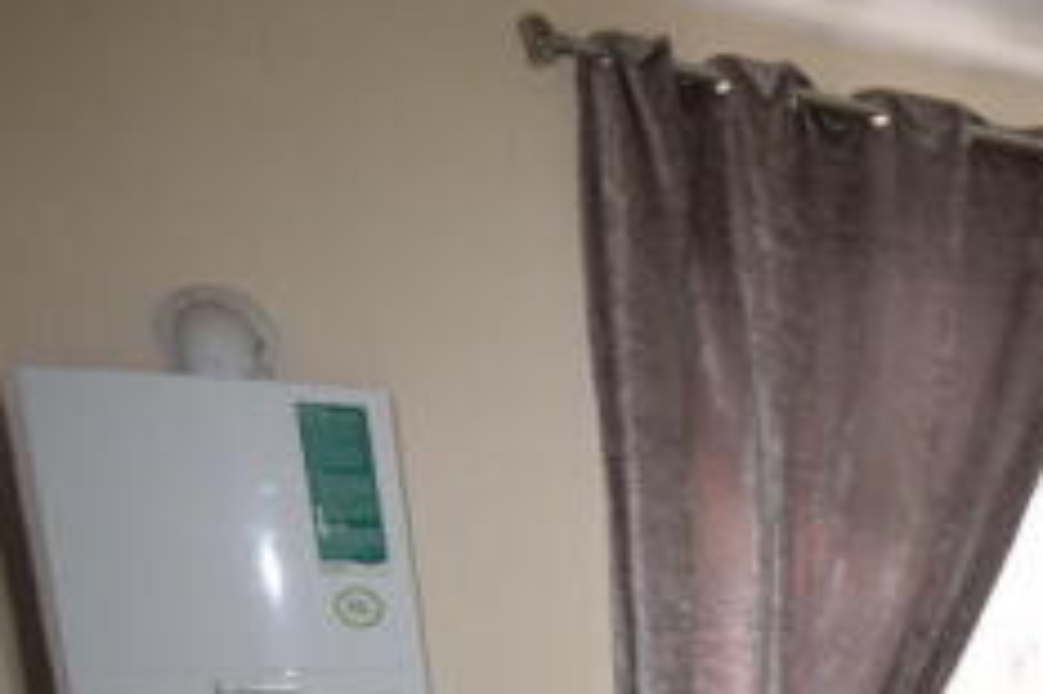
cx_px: 1359
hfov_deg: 32.1
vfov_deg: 25.6
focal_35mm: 46
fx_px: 1344
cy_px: 857
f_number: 5.6
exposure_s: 1/125
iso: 800
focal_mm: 11
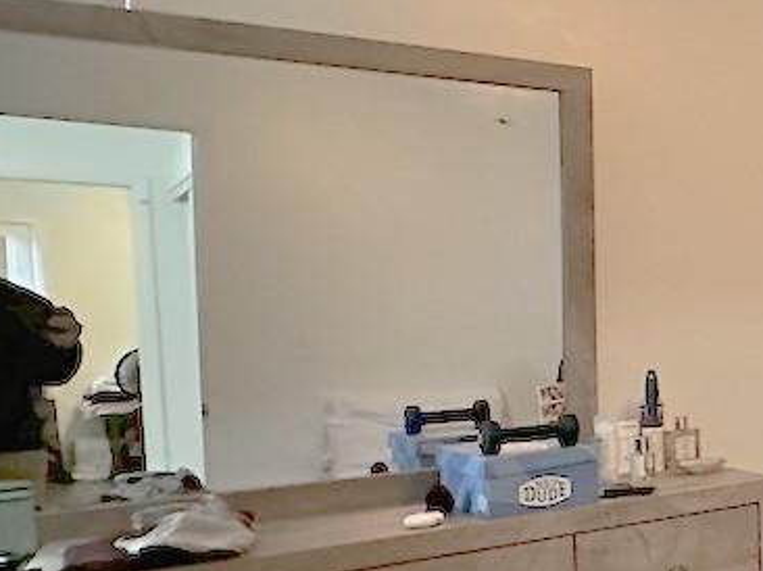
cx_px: 1295
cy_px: 279
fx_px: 1079
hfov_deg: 24.0
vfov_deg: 29.6
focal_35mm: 49
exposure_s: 1/40
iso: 1000
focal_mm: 2.22
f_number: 2.2
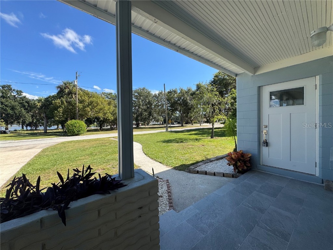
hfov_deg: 102.1
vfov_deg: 85.7
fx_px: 135
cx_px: 166
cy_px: 125
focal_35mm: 14
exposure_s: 1/1198
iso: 40
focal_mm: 2.22
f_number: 2.2
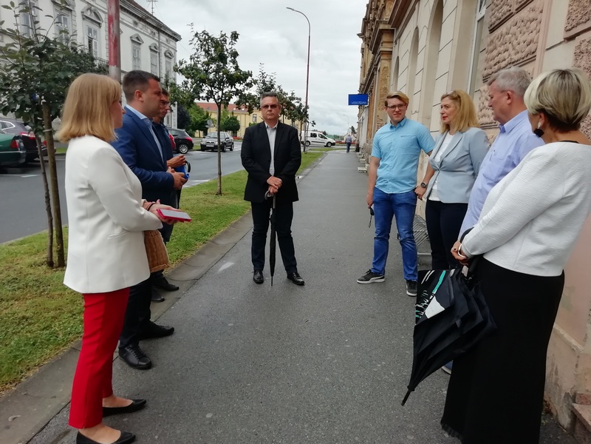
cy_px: 222
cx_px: 296
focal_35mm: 26
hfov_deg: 67.3
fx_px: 444
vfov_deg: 53.1
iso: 50
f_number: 2.2
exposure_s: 1/702
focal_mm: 3.46
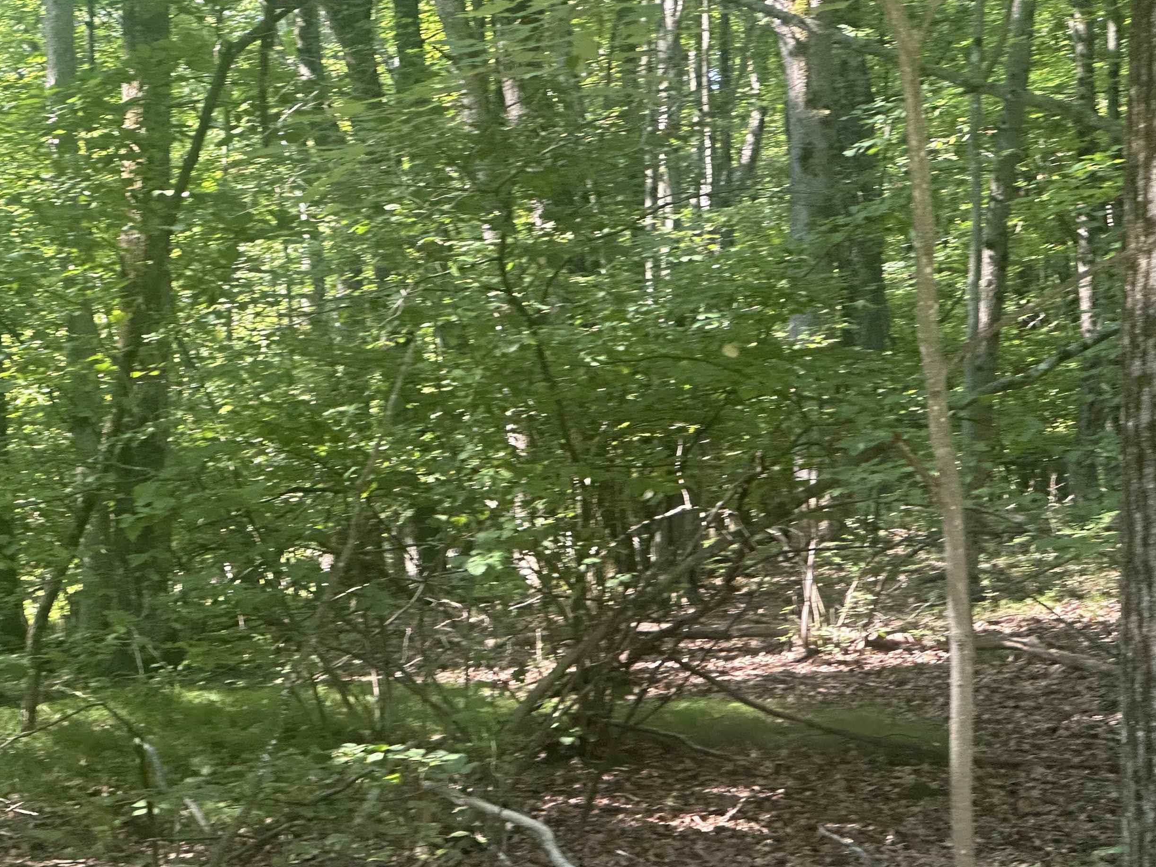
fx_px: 3239
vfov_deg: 15.2
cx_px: 538
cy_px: 459
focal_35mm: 97
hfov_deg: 20.2
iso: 200
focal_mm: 9
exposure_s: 1/99
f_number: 2.8
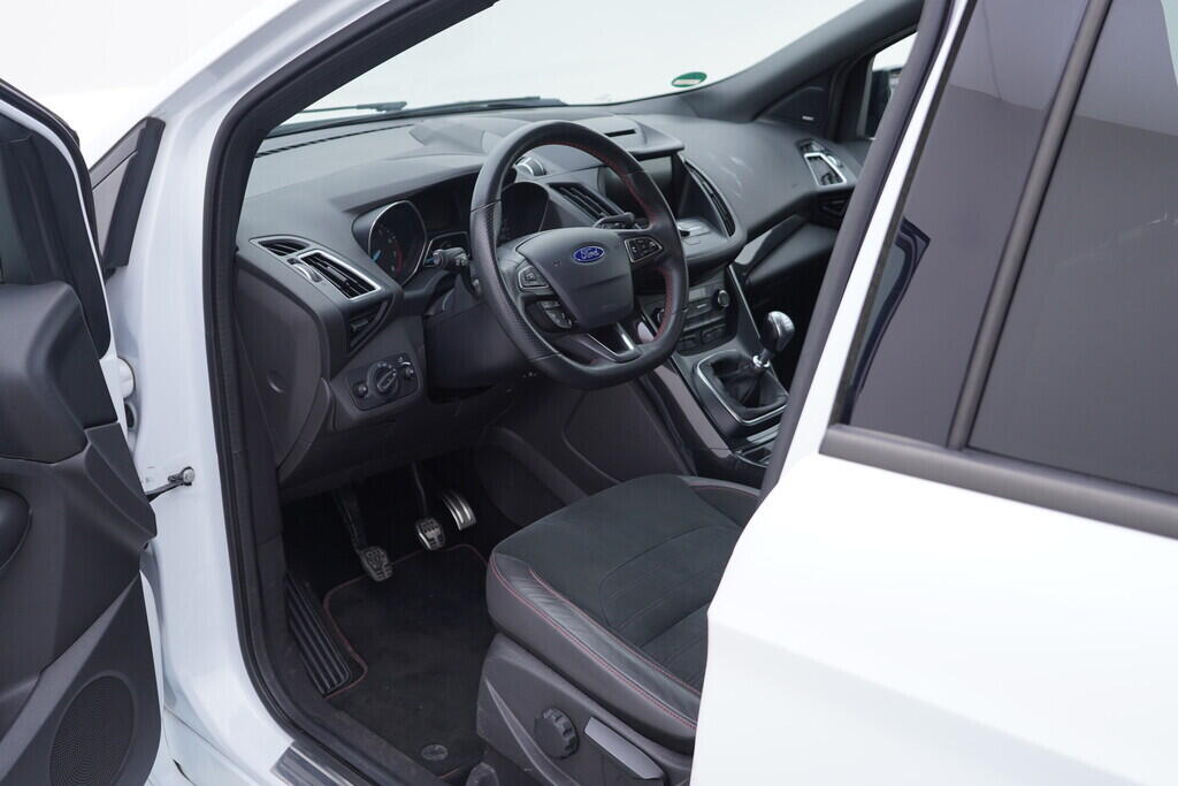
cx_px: 589
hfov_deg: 53.1
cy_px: 393
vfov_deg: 36.9
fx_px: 1178
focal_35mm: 36
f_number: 3.2
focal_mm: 24
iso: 125
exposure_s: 1/50
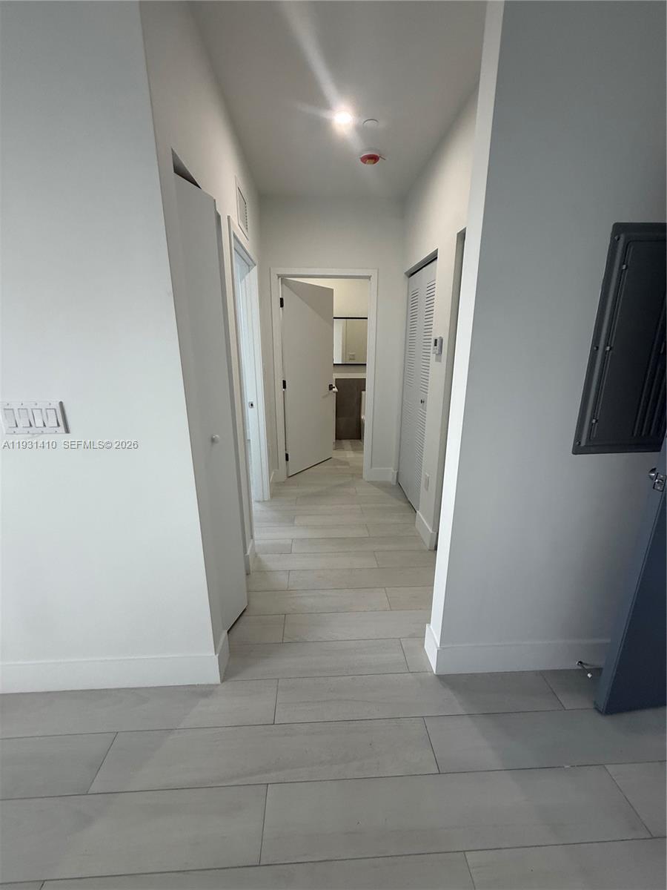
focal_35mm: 14
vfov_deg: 102.1
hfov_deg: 85.7
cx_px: 334
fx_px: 360
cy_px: 445
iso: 160
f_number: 2.2
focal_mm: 2.22
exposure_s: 1/99
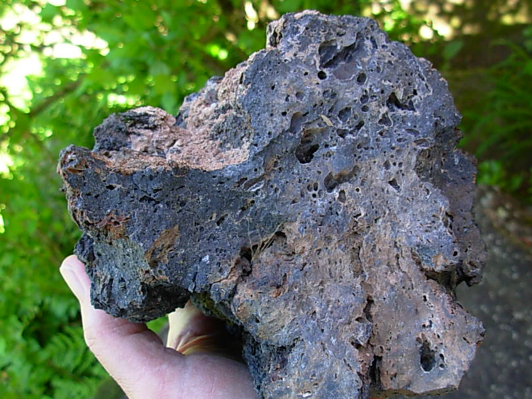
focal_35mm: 46
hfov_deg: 41.2
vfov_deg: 31.5
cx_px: 293
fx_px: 707
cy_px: 224
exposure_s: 1/58.7
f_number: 2.9
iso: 50
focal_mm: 6.3
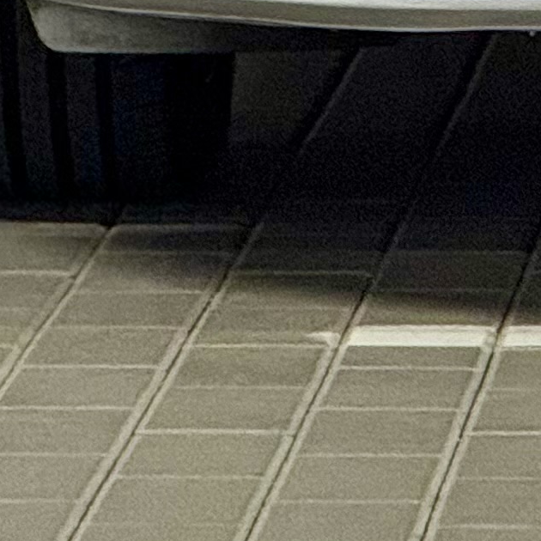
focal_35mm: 679
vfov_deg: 2.6
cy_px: -745
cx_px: 1180
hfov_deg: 2.6
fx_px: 12006
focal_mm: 15.66
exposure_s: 1/50
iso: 200
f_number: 2.8
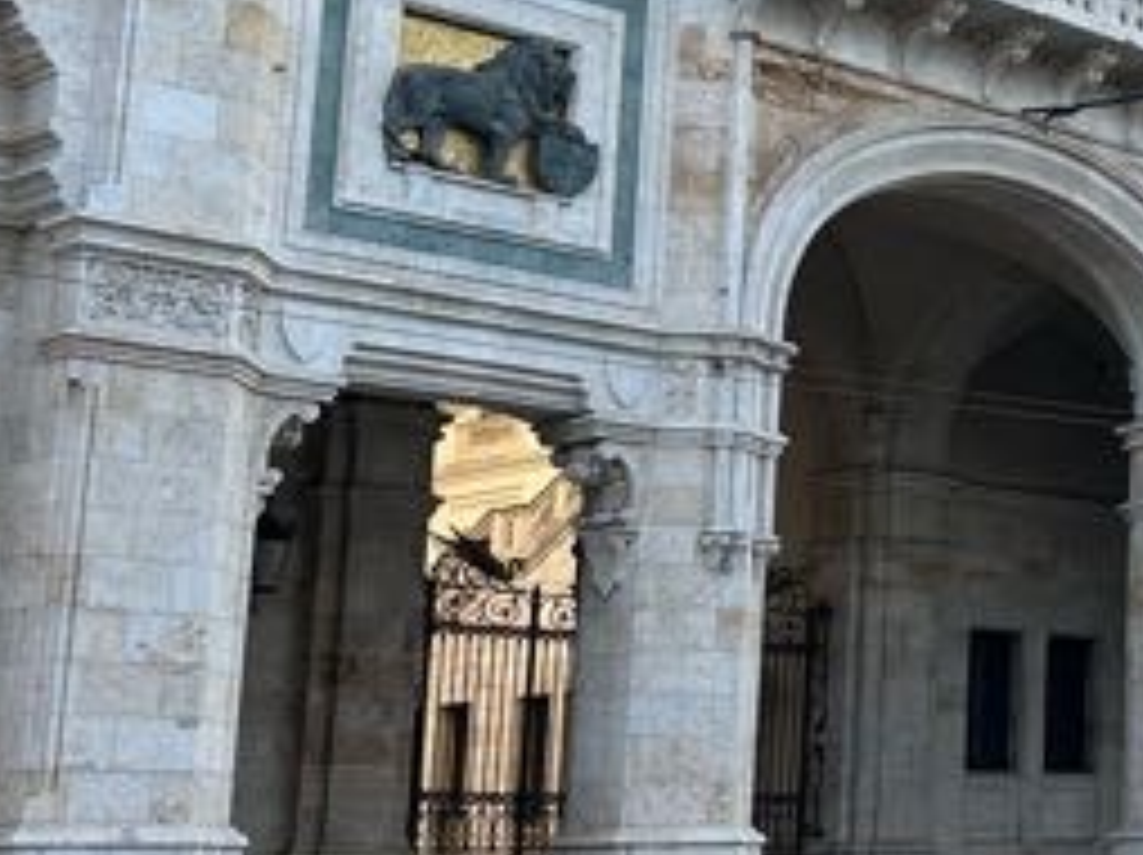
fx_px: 2606
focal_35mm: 79
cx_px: 1570
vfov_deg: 18.6
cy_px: 290
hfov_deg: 21.8
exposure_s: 1/1227
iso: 80
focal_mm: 6.86
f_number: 1.78
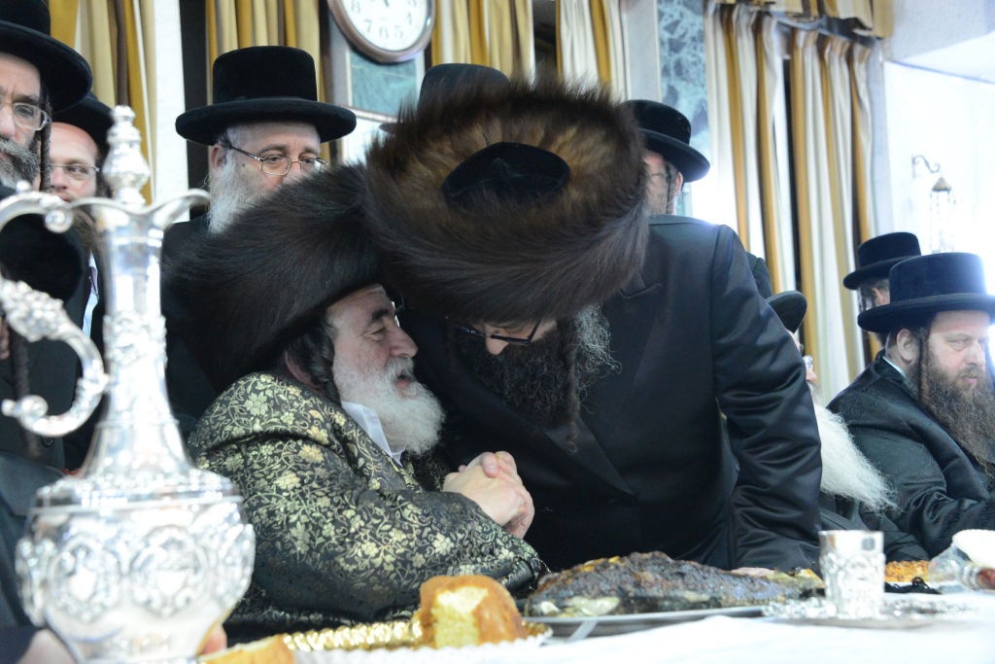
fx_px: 1520
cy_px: 332
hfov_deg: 36.2
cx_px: 498
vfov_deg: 24.6
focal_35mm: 55
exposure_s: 1/60
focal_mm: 55
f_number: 5
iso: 5000
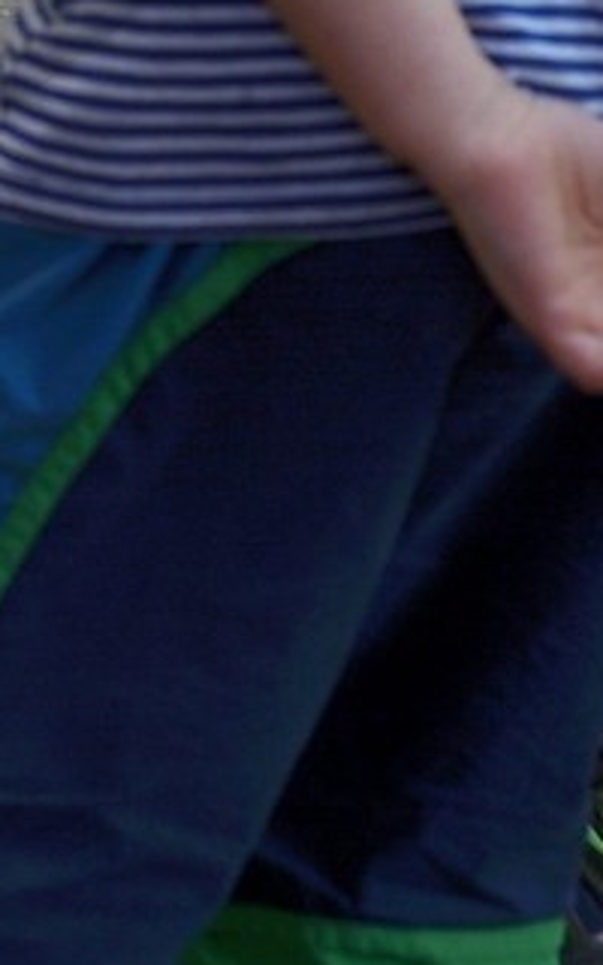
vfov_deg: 12.0
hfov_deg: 7.8
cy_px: -691
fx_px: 4286
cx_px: -493
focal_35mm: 163
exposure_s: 1/400
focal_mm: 32
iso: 200
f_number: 5
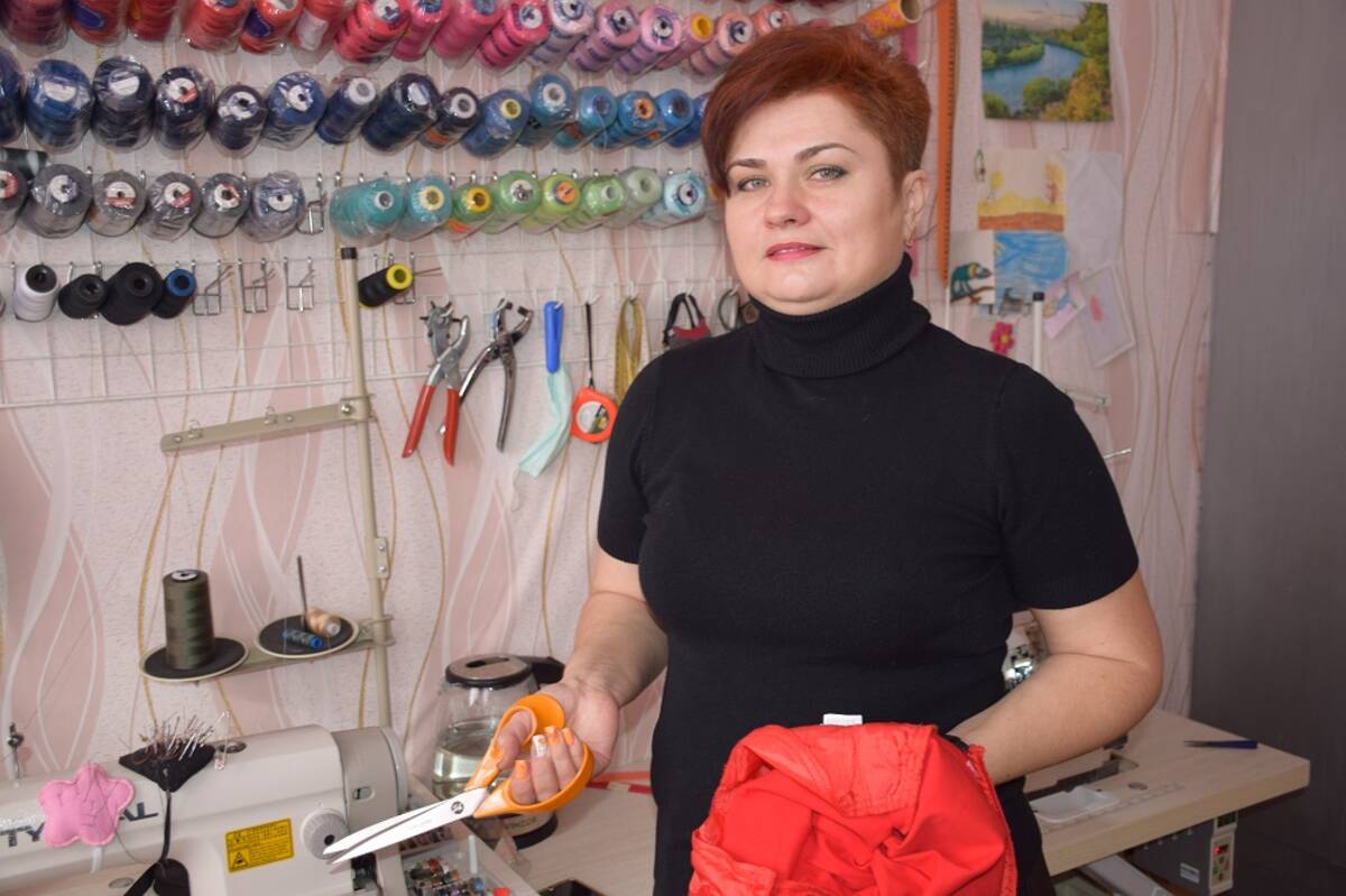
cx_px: 673
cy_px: 448
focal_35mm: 36
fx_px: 1345
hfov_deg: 53.2
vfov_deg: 36.8
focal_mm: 24
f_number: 3.8
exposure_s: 1/60
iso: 320
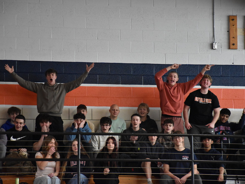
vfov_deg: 7.7
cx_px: 118
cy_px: 93
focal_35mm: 193
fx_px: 1366
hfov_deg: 10.2
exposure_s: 1/640
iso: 6400
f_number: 5.6
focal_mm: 116
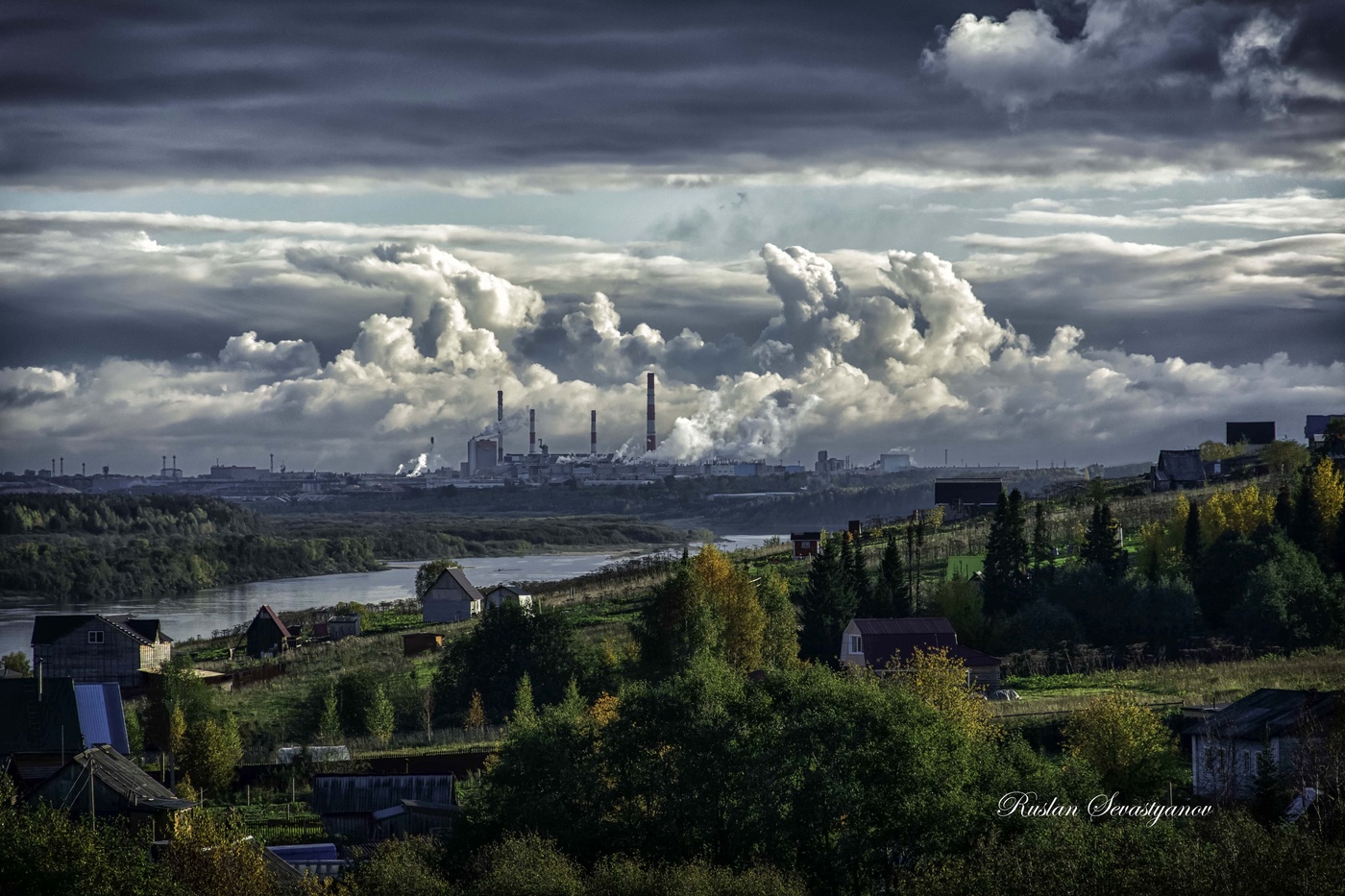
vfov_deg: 8.7
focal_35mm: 158
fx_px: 5883
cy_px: 448
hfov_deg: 13.0
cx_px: 672
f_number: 5.6
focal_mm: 105
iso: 100
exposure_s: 1/640
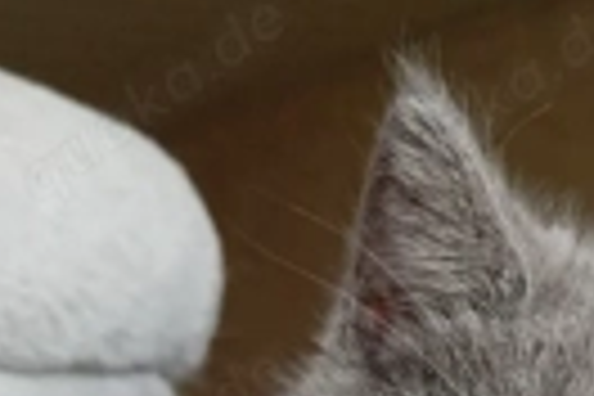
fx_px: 1452
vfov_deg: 14.9
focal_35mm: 88
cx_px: 594
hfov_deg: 22.3
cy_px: 495
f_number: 1.8
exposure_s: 1/33.3
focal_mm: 4.22
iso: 834
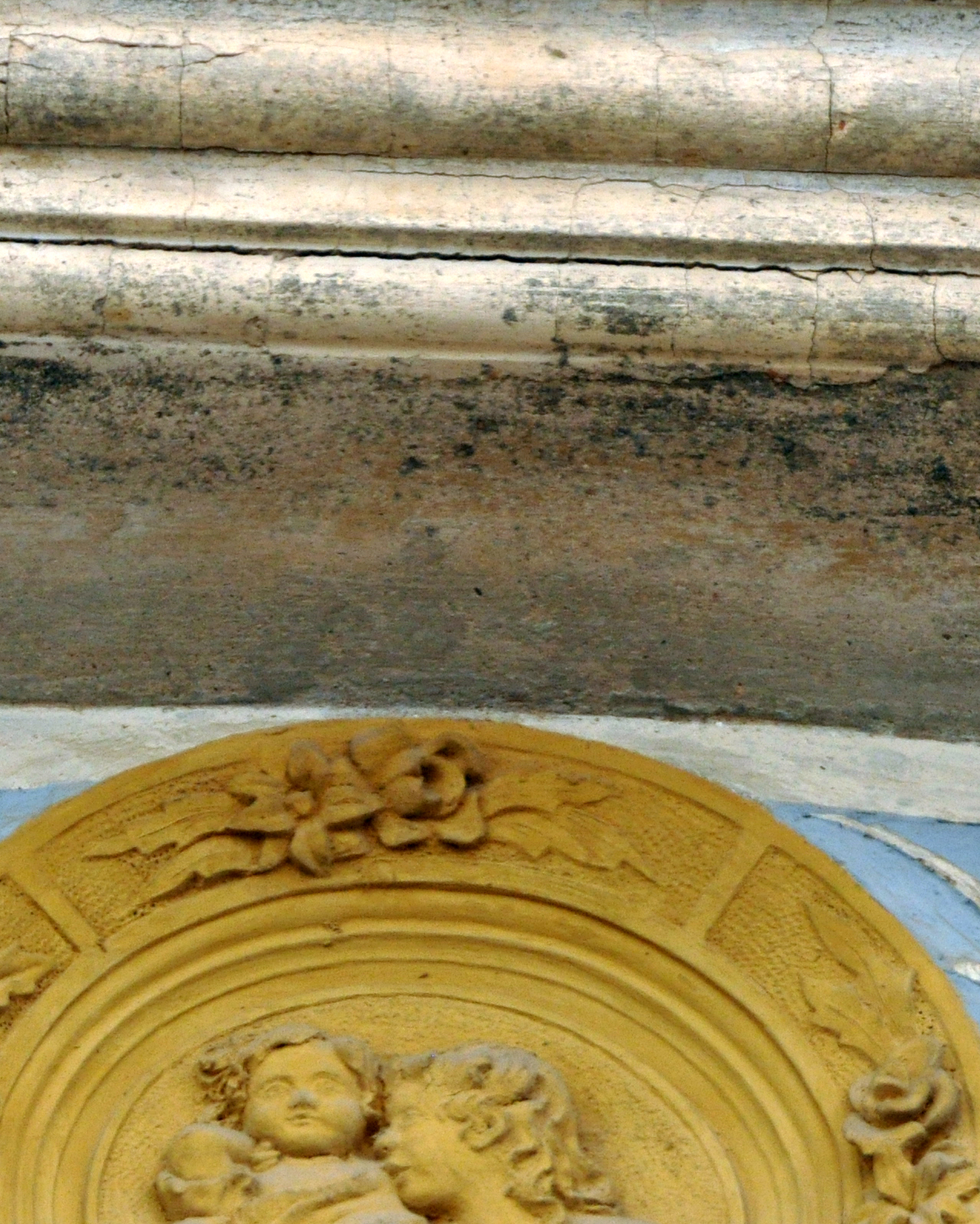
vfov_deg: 2.6
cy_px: 970
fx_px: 27368
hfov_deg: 2.1
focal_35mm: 755
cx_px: 423
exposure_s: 1/800
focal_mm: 200
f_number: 7.1
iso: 800
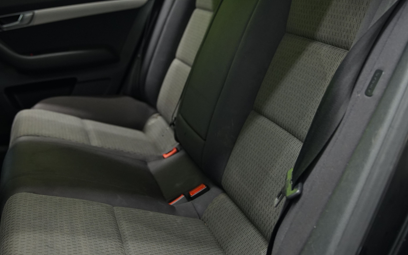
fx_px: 511
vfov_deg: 28.0
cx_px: 175
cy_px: 113
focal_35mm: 46
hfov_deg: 43.4
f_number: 2.8
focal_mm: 28
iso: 1000
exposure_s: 1/30
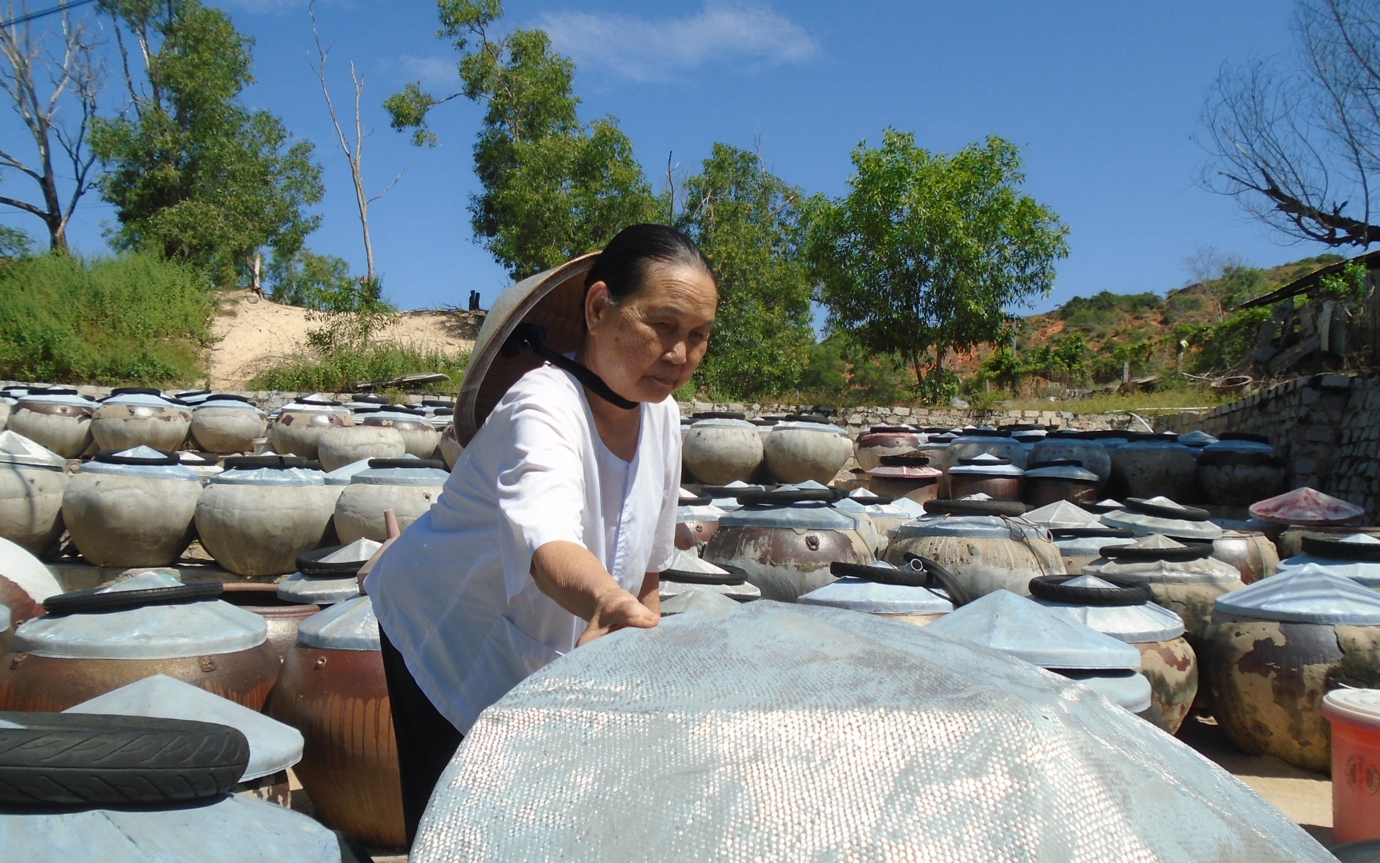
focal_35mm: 28
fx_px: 1053
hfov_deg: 66.5
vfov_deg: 44.5
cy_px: 437
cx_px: 694
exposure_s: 1/250
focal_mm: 4.6
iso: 100
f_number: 8
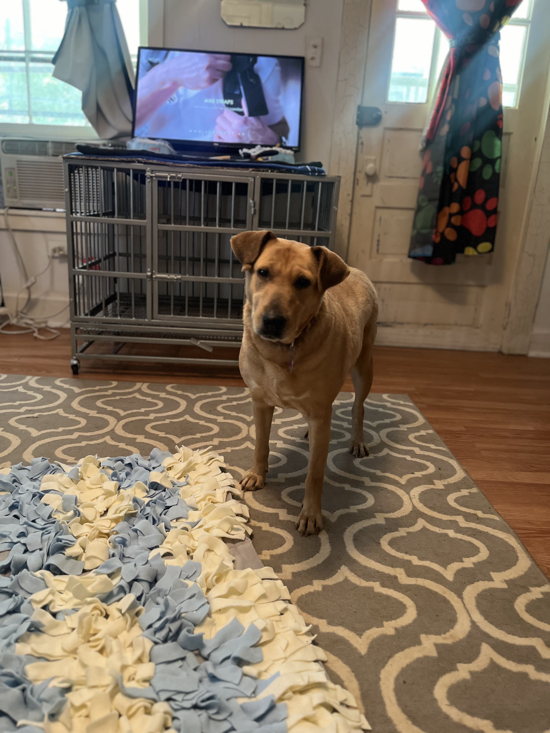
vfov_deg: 67.3
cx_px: 275
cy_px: 366
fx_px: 551
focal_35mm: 26
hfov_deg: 53.1
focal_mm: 5.1
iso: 400
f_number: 1.6
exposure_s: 1/40
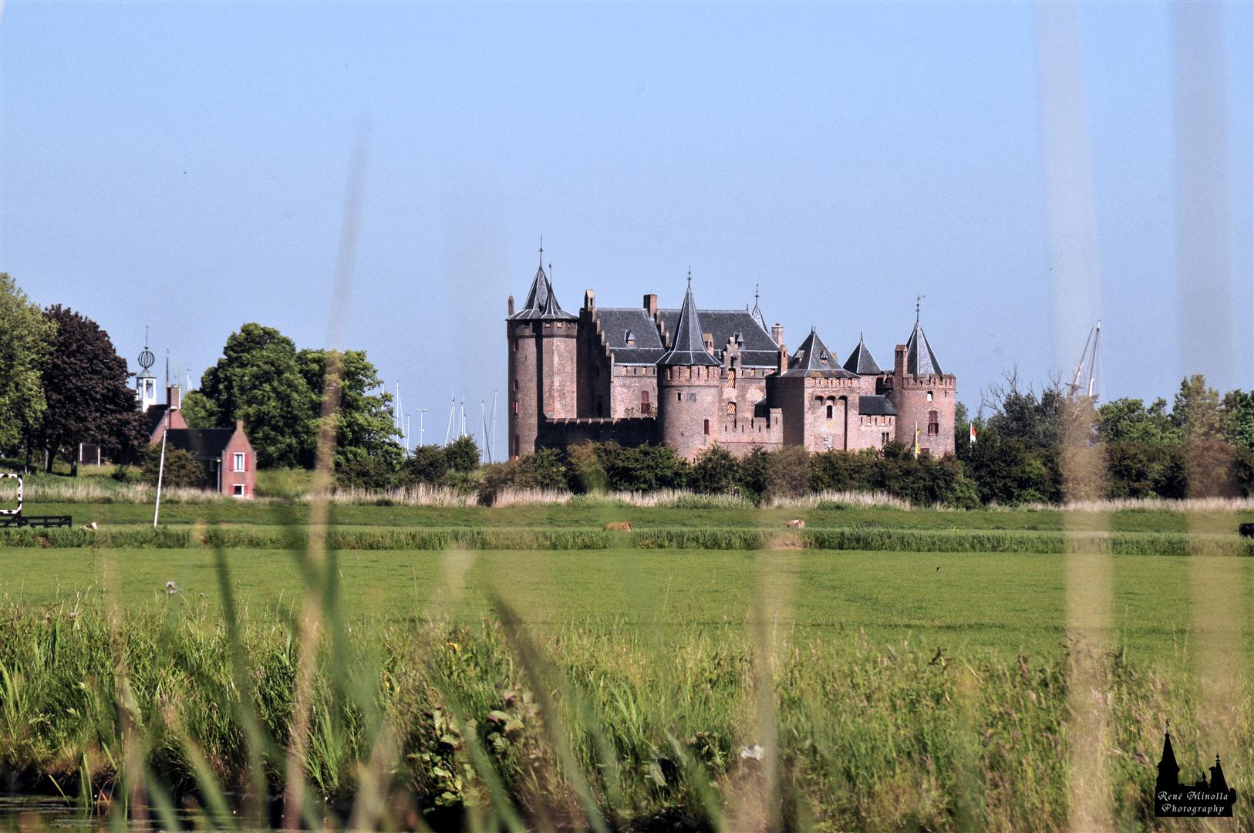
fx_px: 10437
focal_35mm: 300
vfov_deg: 4.6
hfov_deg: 6.9
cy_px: 416
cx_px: 627
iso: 500
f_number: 13
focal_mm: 200
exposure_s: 1/640
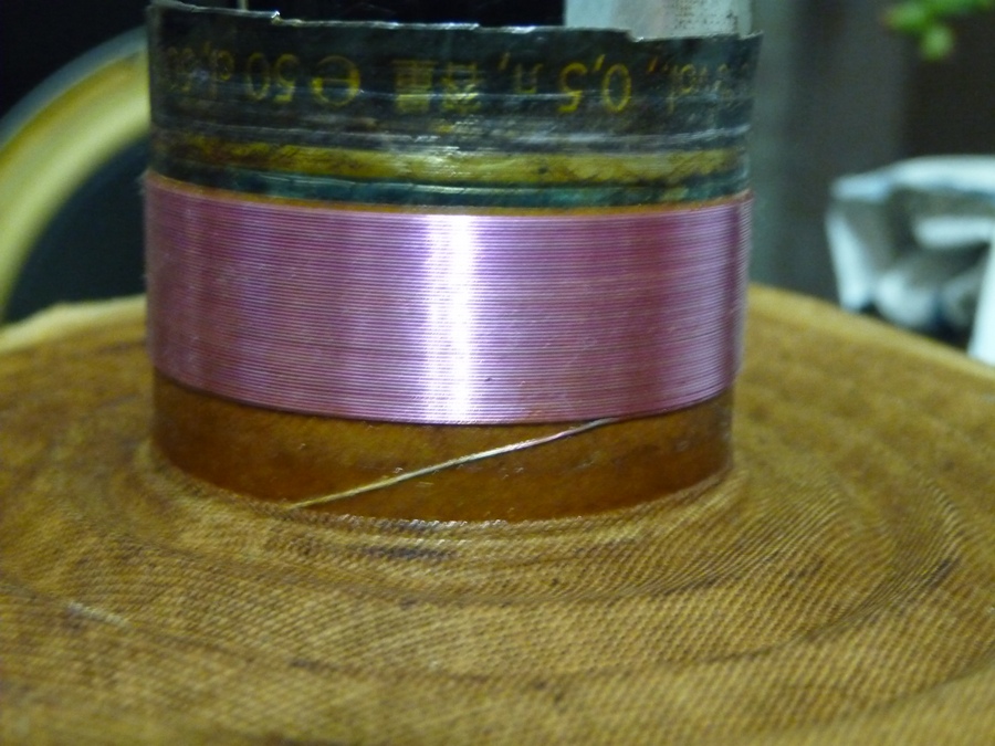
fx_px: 1667
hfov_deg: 33.2
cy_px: 373
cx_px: 498
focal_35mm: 58
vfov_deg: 25.2
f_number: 4.4
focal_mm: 9.8
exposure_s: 1/10
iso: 800
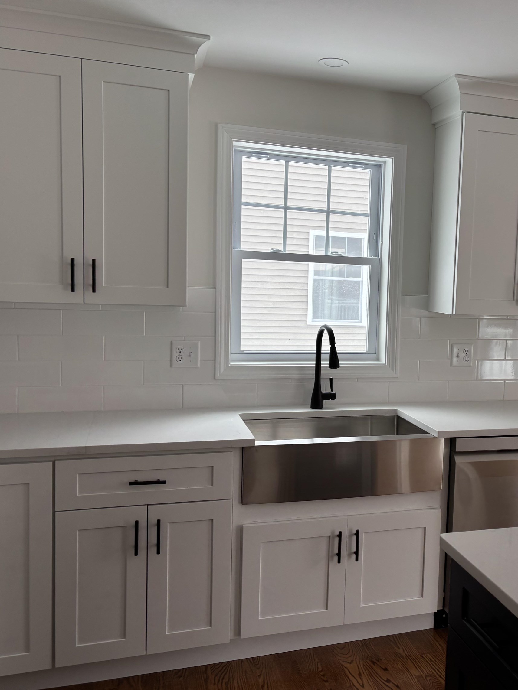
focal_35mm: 35
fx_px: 698
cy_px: 343
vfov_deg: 52.6
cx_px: 397
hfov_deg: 39.5
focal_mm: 5.96
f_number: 1.6
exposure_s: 1/121
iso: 40
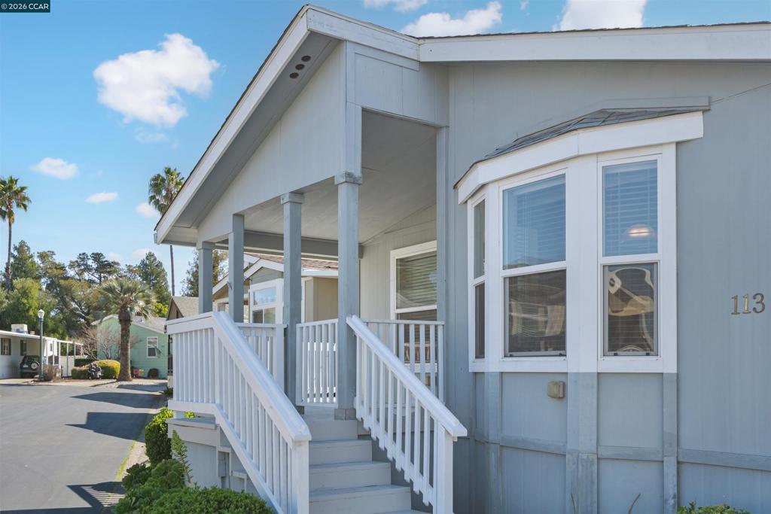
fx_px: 728
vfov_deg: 38.9
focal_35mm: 34
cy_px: 257
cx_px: 386
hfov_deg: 55.8
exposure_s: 1/200
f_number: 8
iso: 160
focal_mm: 34
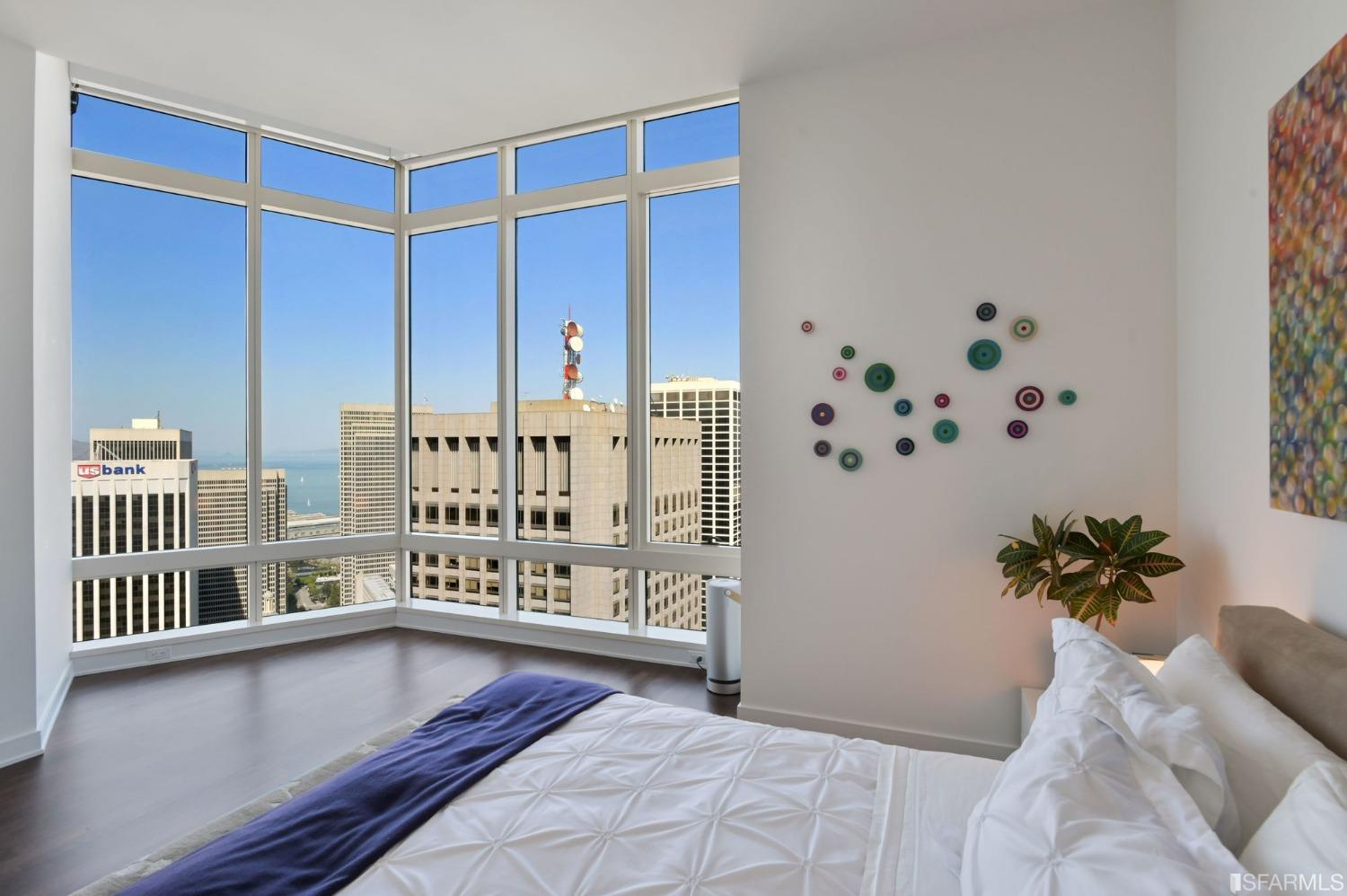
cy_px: 448
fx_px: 636
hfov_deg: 93.3
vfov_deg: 70.4
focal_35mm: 17
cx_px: 674
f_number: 11
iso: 400
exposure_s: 1/60
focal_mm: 17
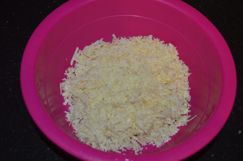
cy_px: 80
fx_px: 283
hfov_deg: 46.4
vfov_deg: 31.8
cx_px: 122
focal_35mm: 42
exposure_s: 1/60
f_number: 4.5
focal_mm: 28
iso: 400
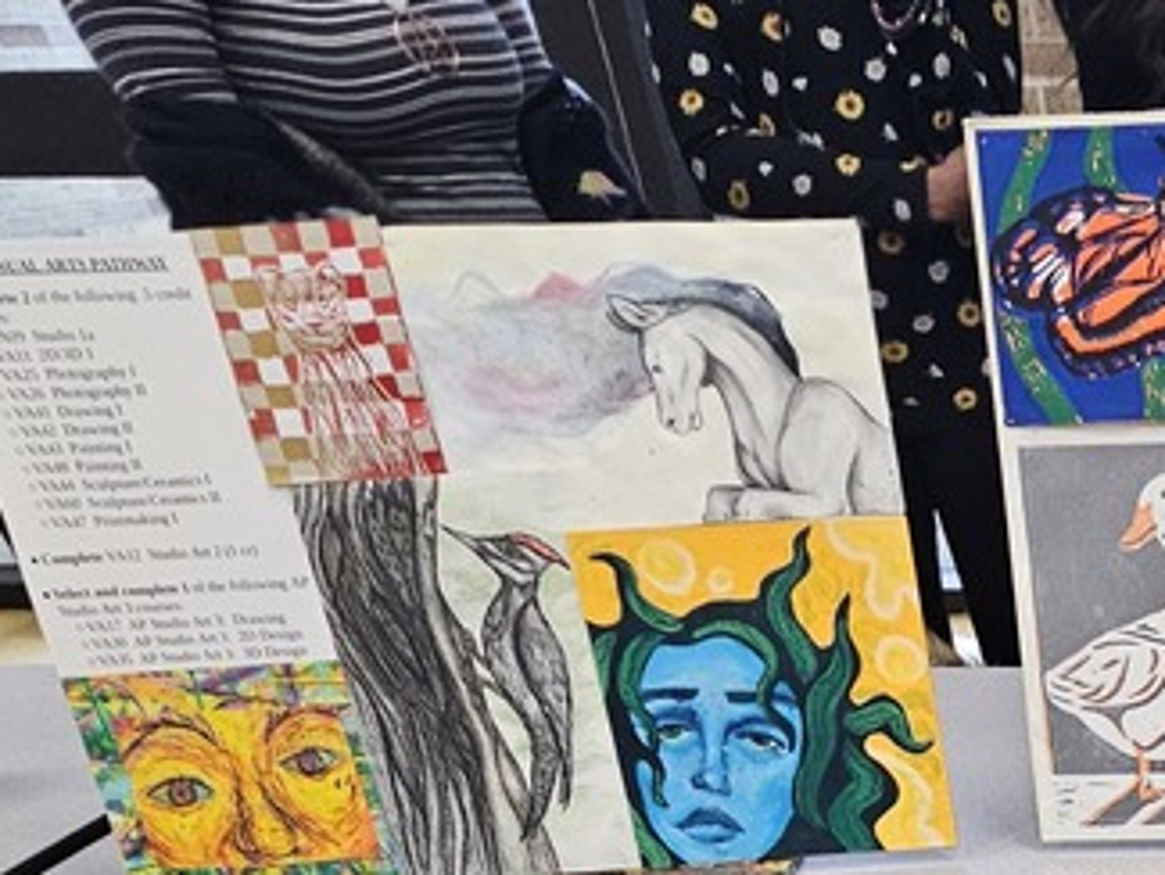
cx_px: 1387
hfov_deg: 36.0
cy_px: 1262
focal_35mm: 41
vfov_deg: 26.8
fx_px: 1380
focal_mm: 2.2
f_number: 2.2
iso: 320
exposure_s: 1/40
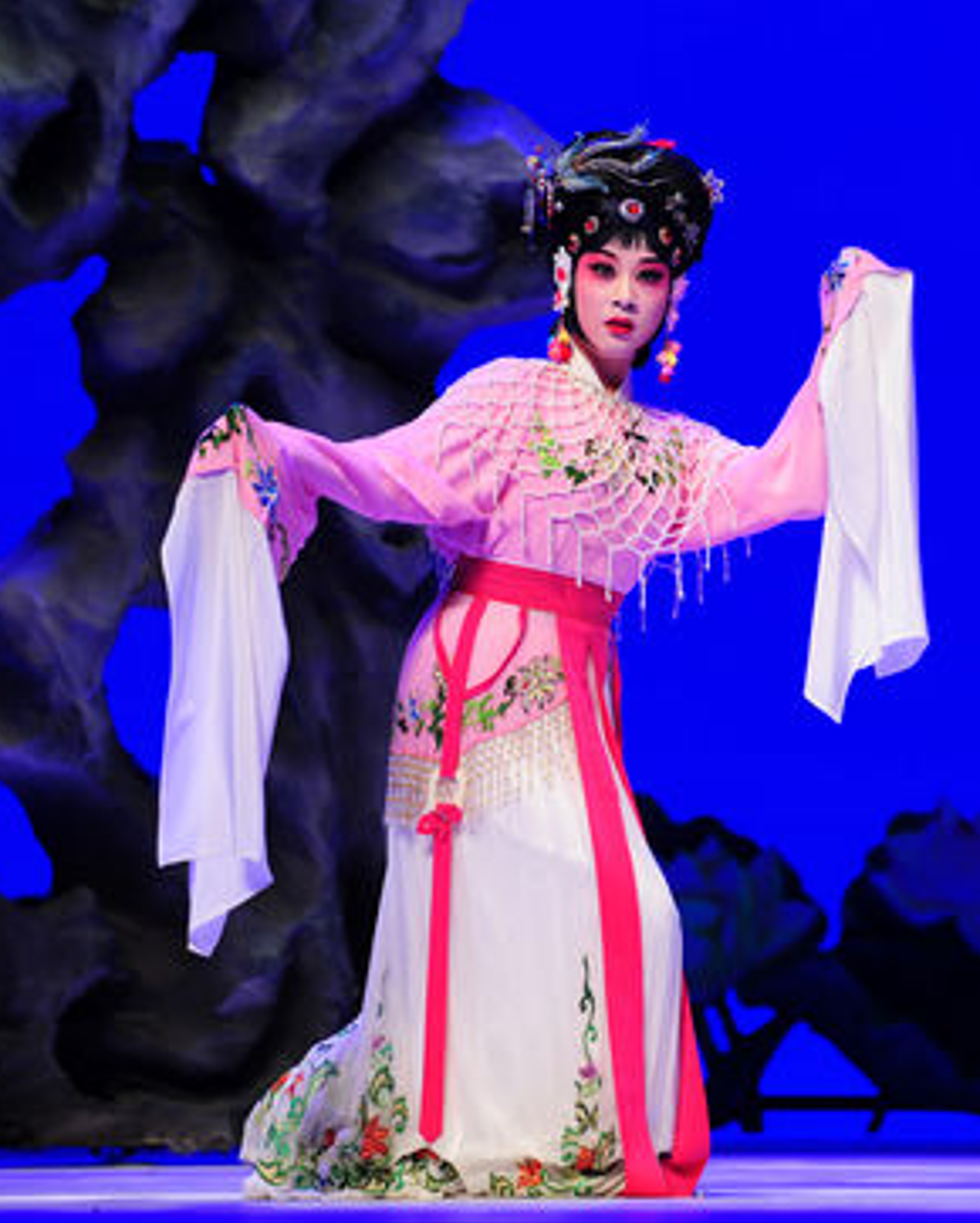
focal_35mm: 242
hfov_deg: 6.4
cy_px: 613
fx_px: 8766
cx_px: 693
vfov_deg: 8.0
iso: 400
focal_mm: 170
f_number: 4.5
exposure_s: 1/200
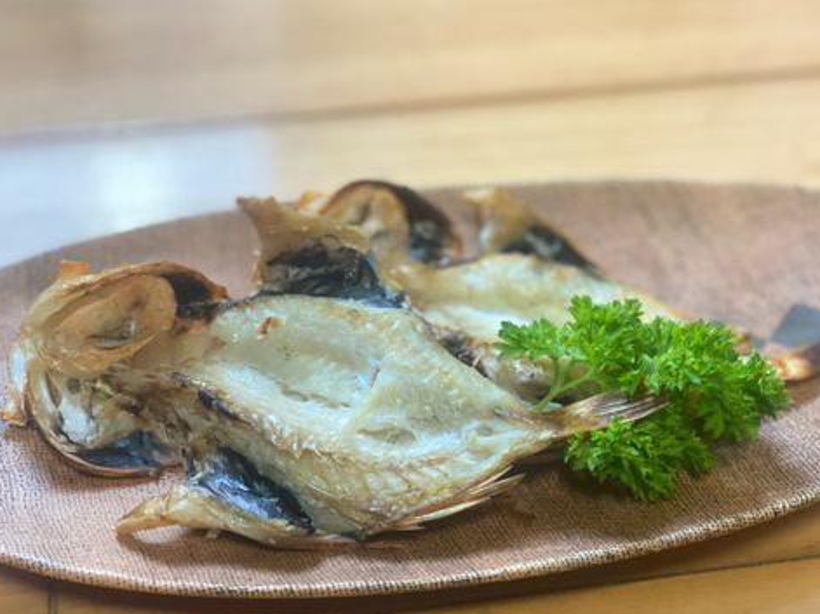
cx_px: 411
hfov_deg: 36.2
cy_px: 311
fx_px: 1255
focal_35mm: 53
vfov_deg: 27.5
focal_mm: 6
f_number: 2
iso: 400
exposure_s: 1/40
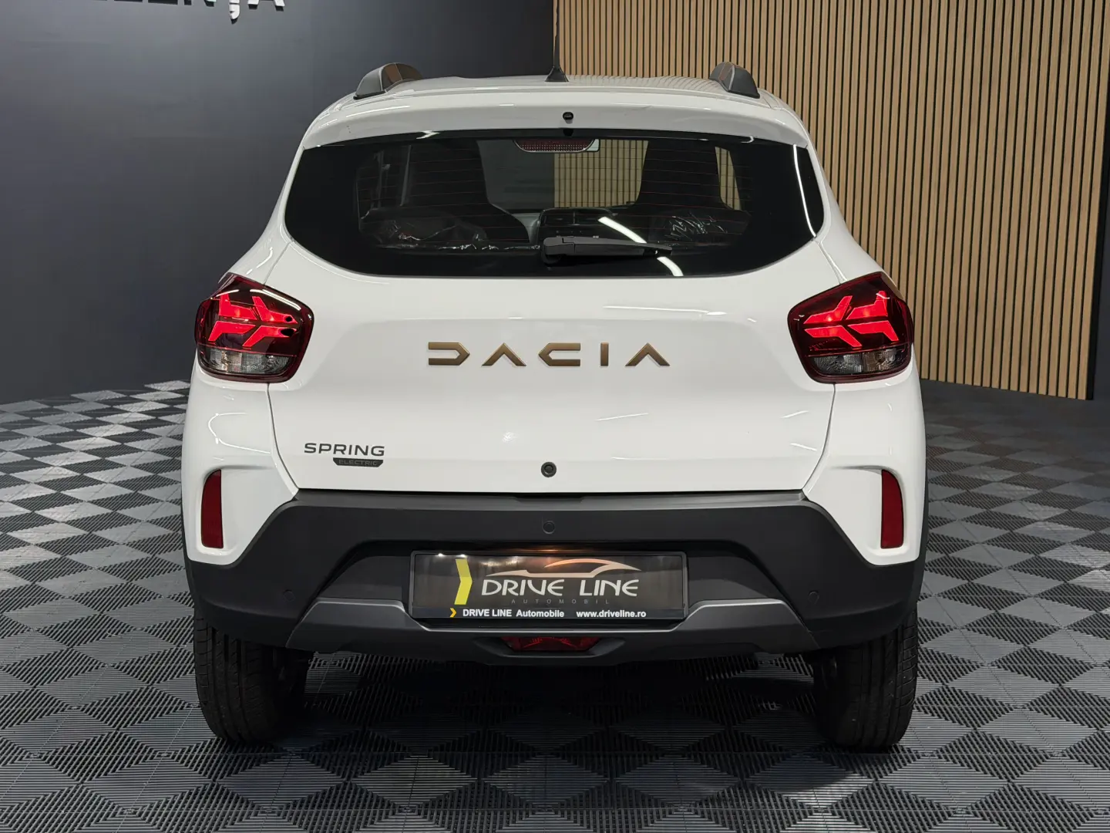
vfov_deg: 30.3
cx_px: 555
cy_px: 416
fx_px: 1539
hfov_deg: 39.7
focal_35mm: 48
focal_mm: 6.76
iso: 80
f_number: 1.78
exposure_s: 1/100
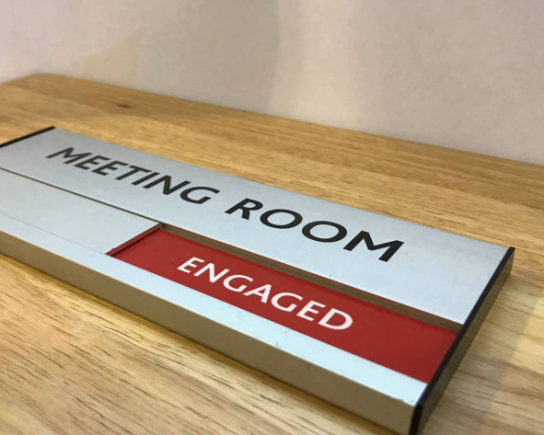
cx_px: 225
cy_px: 212
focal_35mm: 37
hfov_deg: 48.8
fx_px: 596
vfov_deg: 40.1
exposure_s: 1/33
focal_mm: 3.99
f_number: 1.8
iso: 40
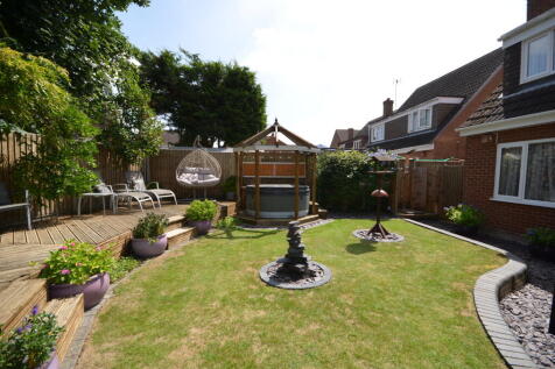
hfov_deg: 100.4
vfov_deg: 77.3
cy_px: 184
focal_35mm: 15
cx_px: 278
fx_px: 231
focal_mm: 10
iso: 100
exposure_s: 1/200
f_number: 7.1
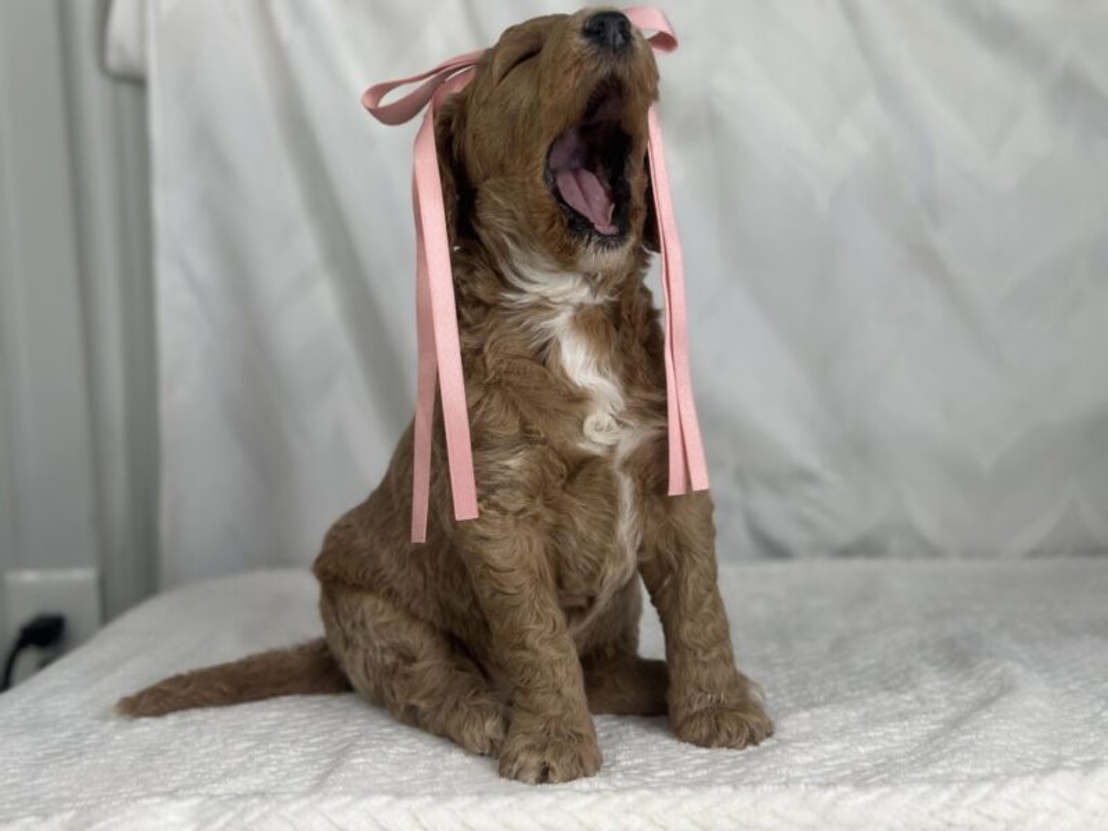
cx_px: 554
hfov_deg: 39.7
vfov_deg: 30.3
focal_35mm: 48
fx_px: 1536
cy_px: 416
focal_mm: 6.86
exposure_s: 1/412
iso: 80
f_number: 1.78
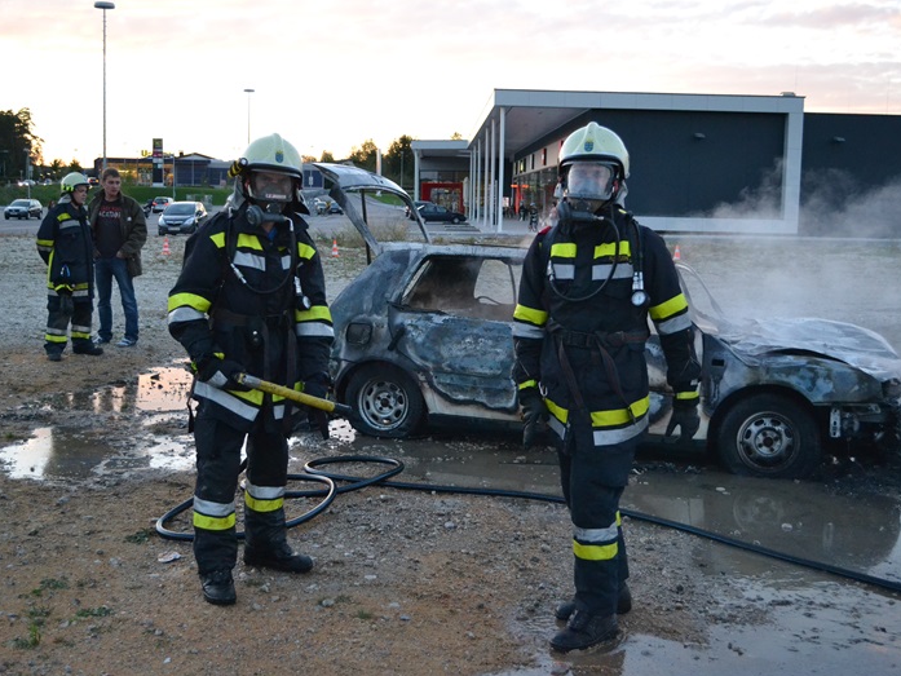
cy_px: 343
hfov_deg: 43.8
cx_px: 442
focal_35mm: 43
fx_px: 1119
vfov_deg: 33.6
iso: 2500
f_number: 4.2
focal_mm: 26
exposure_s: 1/500
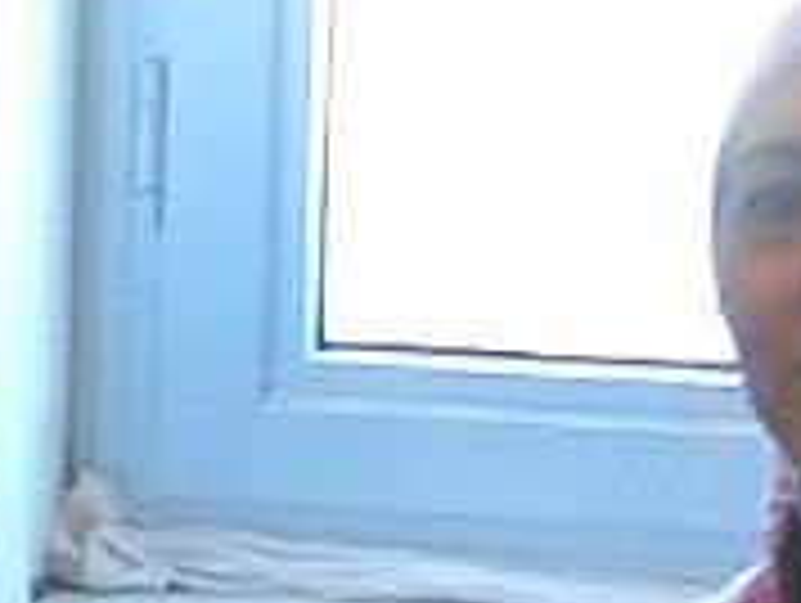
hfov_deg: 7.4
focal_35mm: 266
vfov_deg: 5.6
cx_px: 432
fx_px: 6163
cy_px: 531
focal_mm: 5.6
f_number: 3.5
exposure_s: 1/40
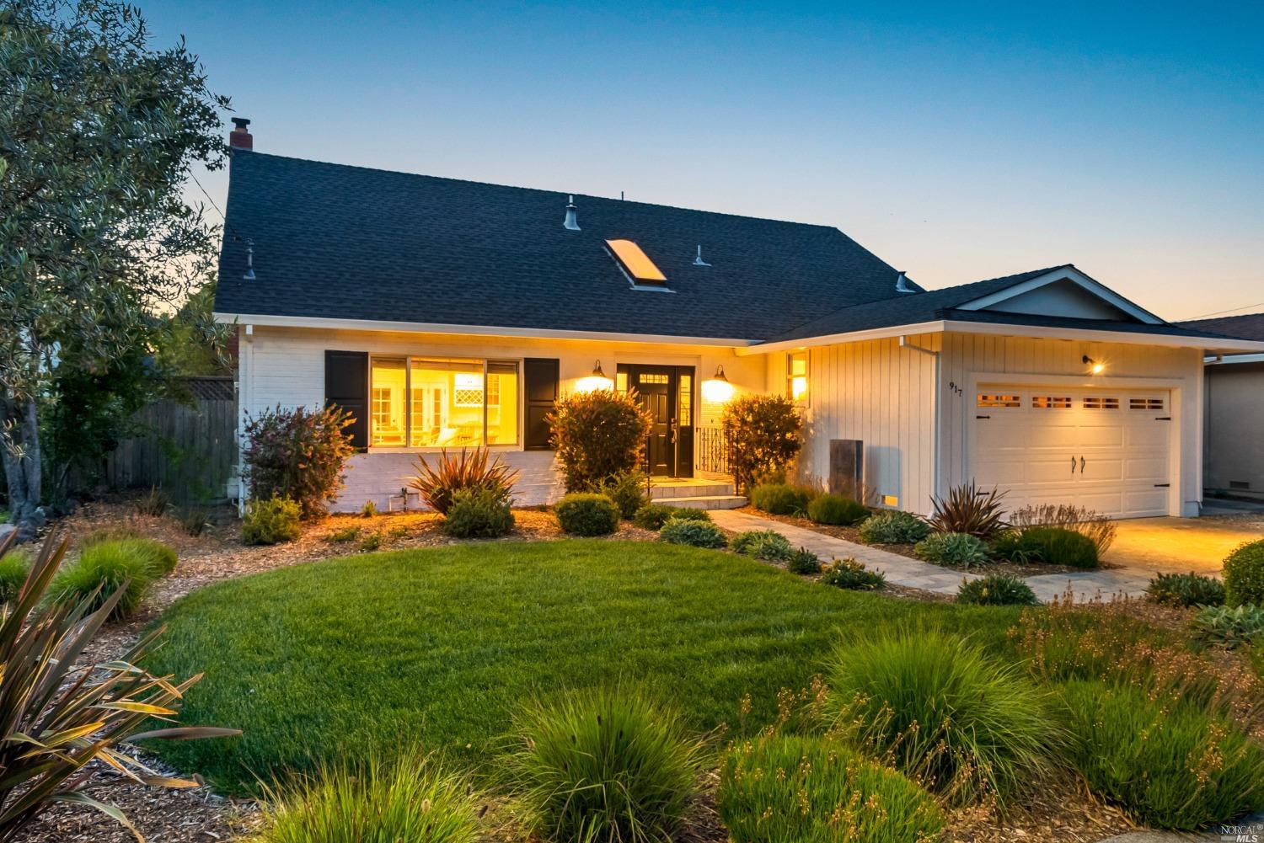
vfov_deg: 59.5
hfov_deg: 81.2
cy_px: 422
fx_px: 738
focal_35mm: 21
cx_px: 632
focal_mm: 21
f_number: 8
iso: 1600
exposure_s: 1
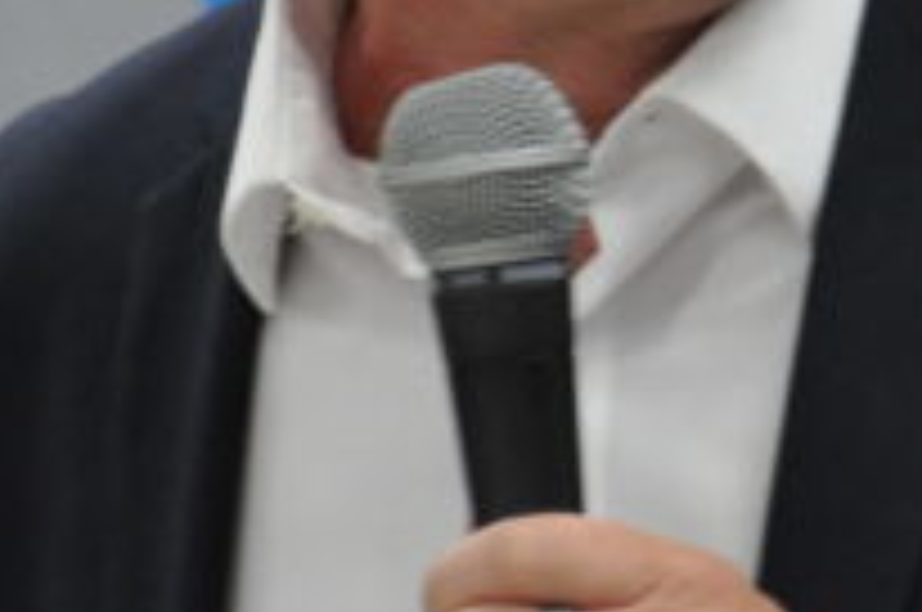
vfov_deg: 1.7
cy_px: 230
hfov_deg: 2.6
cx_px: 769
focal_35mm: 788
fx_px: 20137
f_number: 5.6
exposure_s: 1/100
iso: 1600
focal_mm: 105
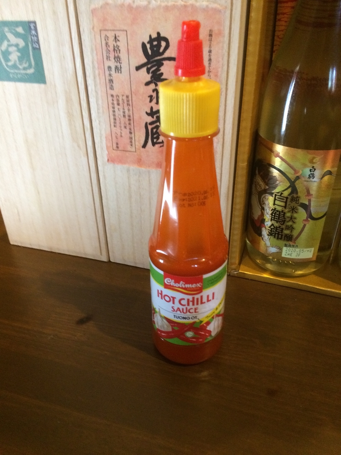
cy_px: 228
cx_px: 170
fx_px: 381
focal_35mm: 29
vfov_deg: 61.7
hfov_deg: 48.2
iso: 250
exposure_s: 1/30
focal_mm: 4.15
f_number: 2.2
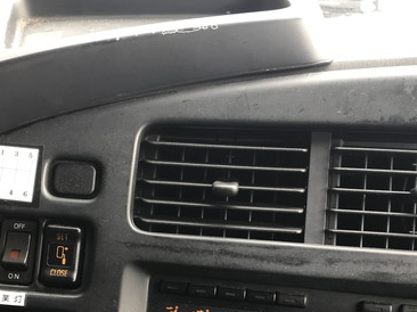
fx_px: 590
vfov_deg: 28.9
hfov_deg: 38.8
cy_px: 253
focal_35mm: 49
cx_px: 175
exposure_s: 1/45
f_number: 1.8
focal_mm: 3.99
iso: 25
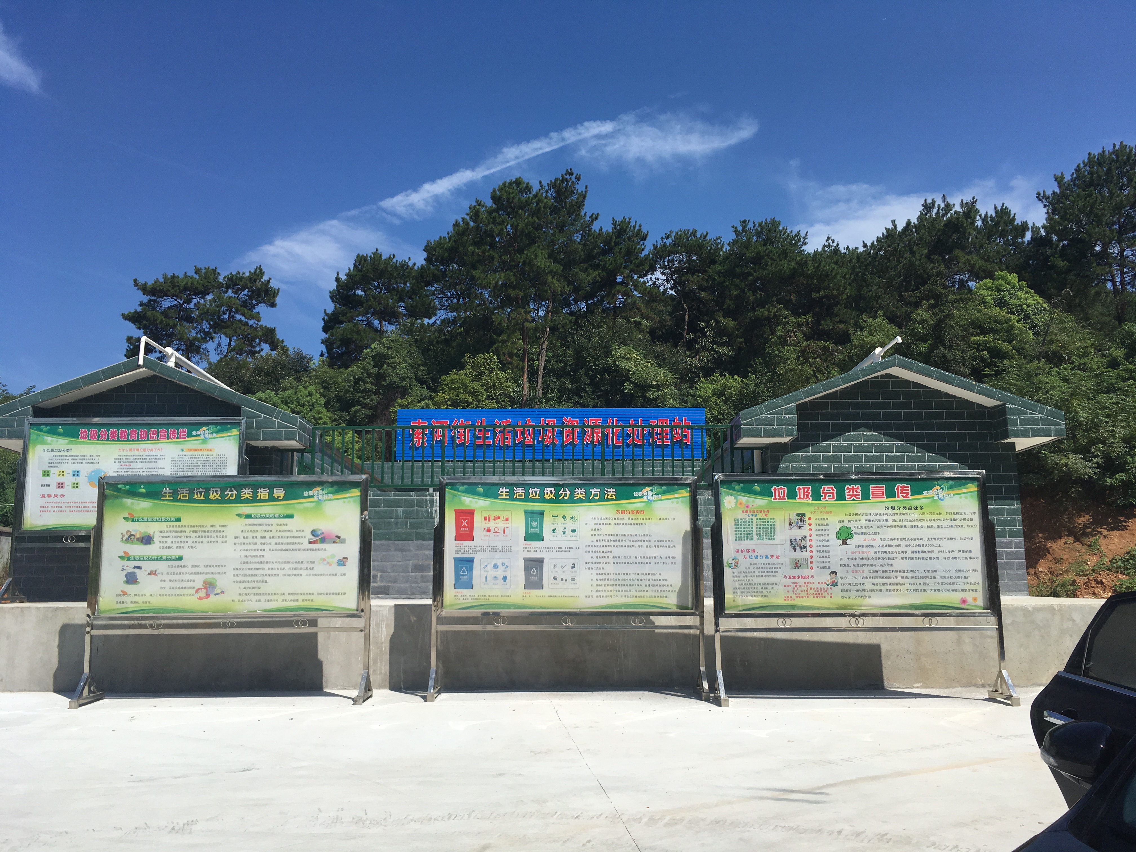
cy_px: 426
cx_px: 568
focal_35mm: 29
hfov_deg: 61.7
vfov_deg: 48.2
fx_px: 952
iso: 25
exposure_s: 1/2653
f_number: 2.2
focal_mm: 4.15
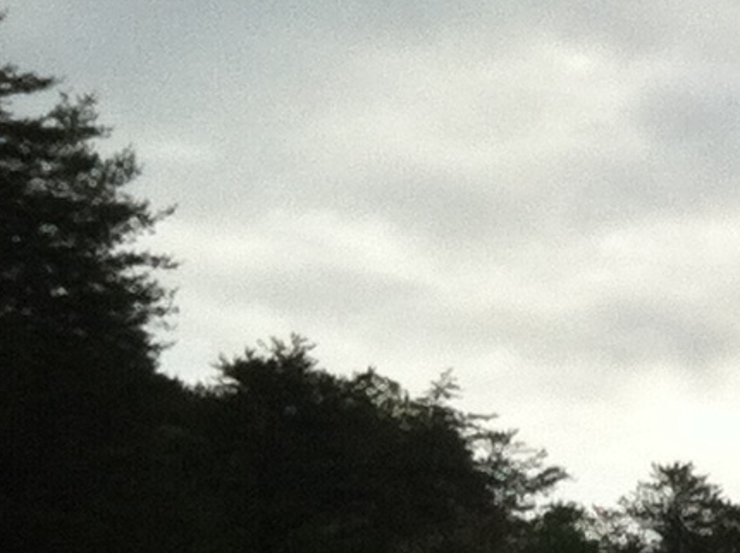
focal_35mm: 211
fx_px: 4503
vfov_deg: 6.9
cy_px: 801
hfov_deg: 8.3
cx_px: 2013
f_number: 2.8
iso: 80
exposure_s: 1/909
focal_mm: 3.85
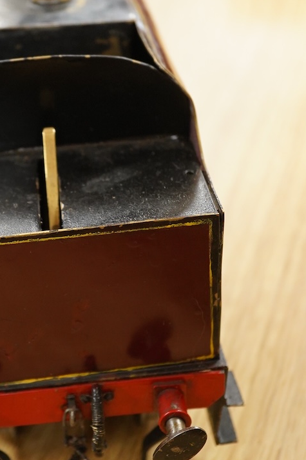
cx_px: 65
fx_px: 906
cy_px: 247
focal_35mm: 71
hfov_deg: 19.0
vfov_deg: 28.5
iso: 2000
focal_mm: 30
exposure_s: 1/125
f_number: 3.5
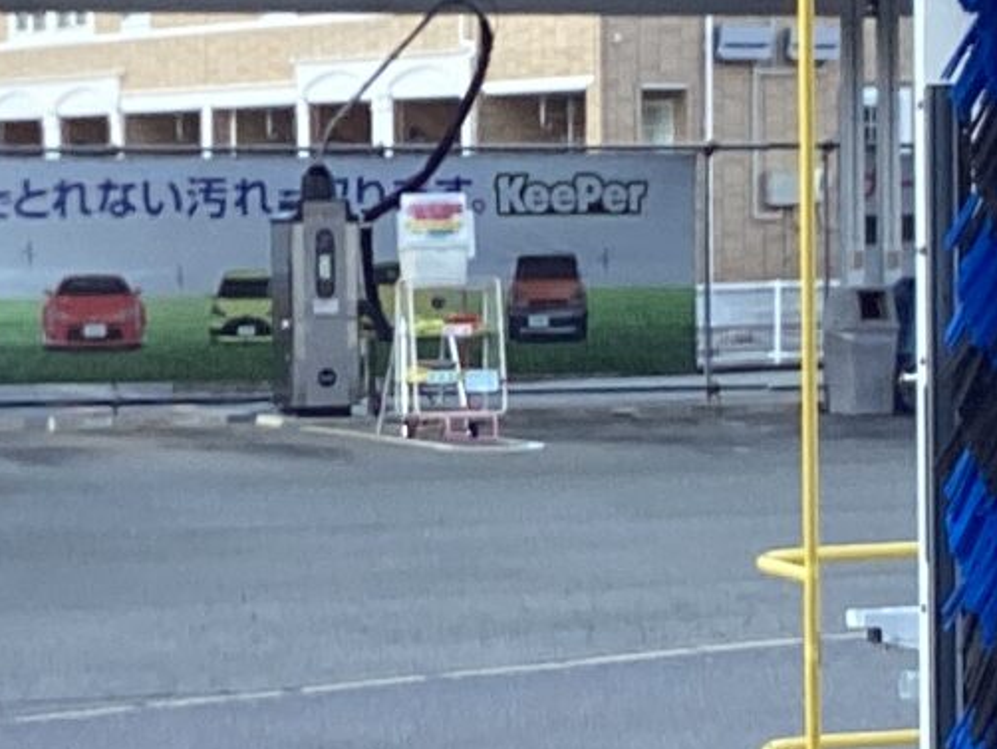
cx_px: 459
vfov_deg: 9.4
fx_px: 4553
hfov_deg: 12.5
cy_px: 314
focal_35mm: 158
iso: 25
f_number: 2.4
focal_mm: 3.3
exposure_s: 1/374
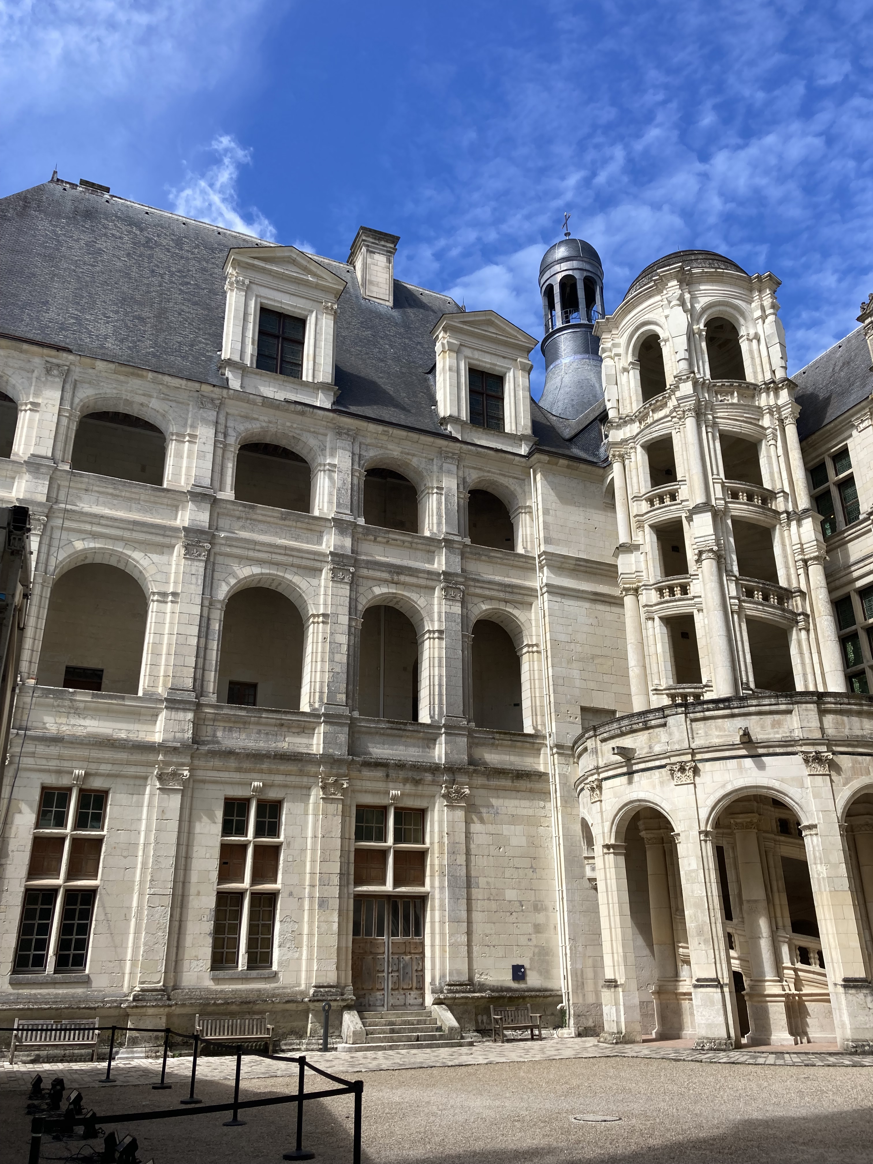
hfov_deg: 49.7
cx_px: 436
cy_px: 582
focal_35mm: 28
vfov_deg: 63.4
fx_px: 942
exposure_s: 1/1919
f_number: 1.8
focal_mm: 3.99
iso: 20
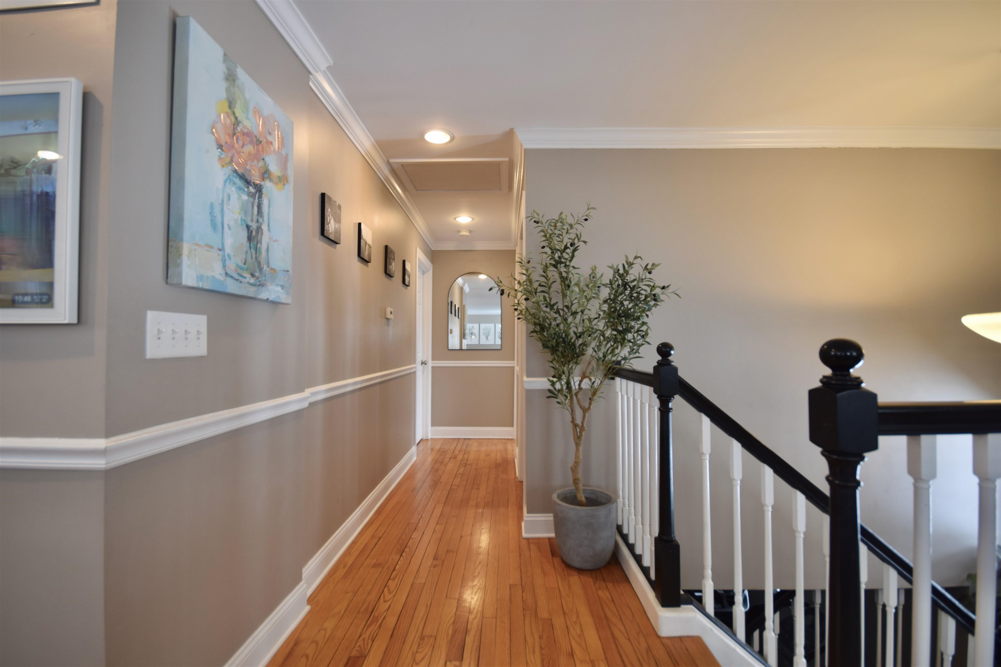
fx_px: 417
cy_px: 334
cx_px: 500
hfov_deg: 100.4
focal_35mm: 15
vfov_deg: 77.3
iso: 200
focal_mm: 10
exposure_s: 1/13
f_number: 6.3
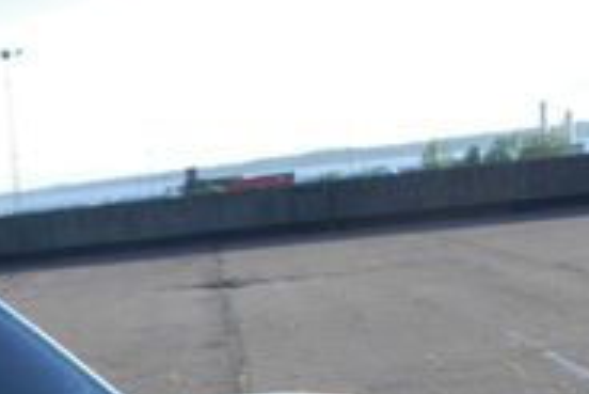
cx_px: -218
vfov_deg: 13.4
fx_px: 1539
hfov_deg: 19.6
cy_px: 650
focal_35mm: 94
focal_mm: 18
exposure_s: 1/320
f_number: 10
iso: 800
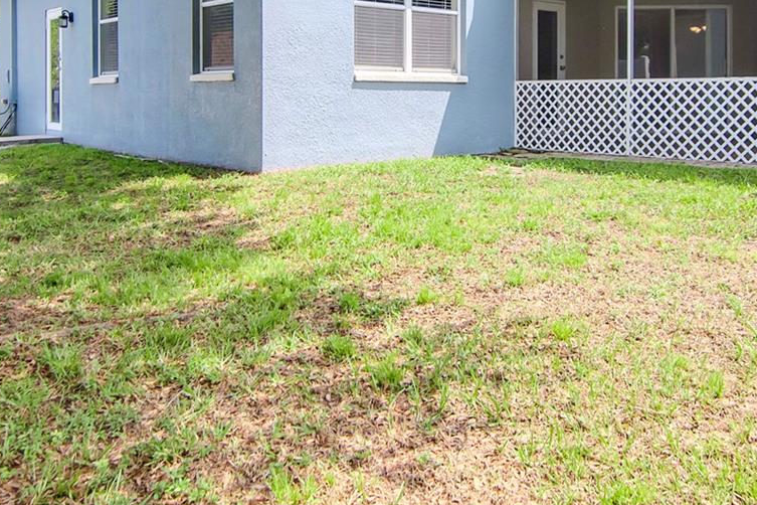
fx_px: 737
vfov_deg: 36.2
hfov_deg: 54.3
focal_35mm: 35
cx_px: 387
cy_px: 85
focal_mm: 11
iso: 400
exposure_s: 1/1250
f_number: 4
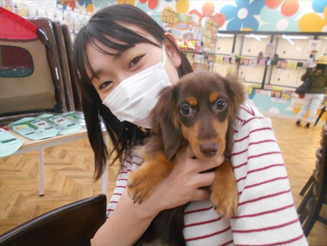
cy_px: 123
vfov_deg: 53.1
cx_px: 164
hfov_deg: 67.3
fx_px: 246
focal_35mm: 26
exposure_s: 1/60
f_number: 3.2
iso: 560
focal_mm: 4.6
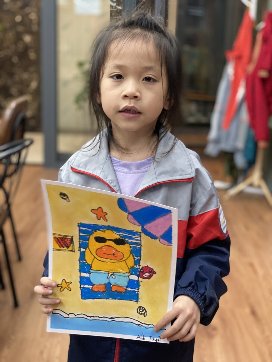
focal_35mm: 52
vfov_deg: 36.8
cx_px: 136
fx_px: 545
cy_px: 181
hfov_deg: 28.0
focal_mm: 6
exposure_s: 1/100
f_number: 2
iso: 250
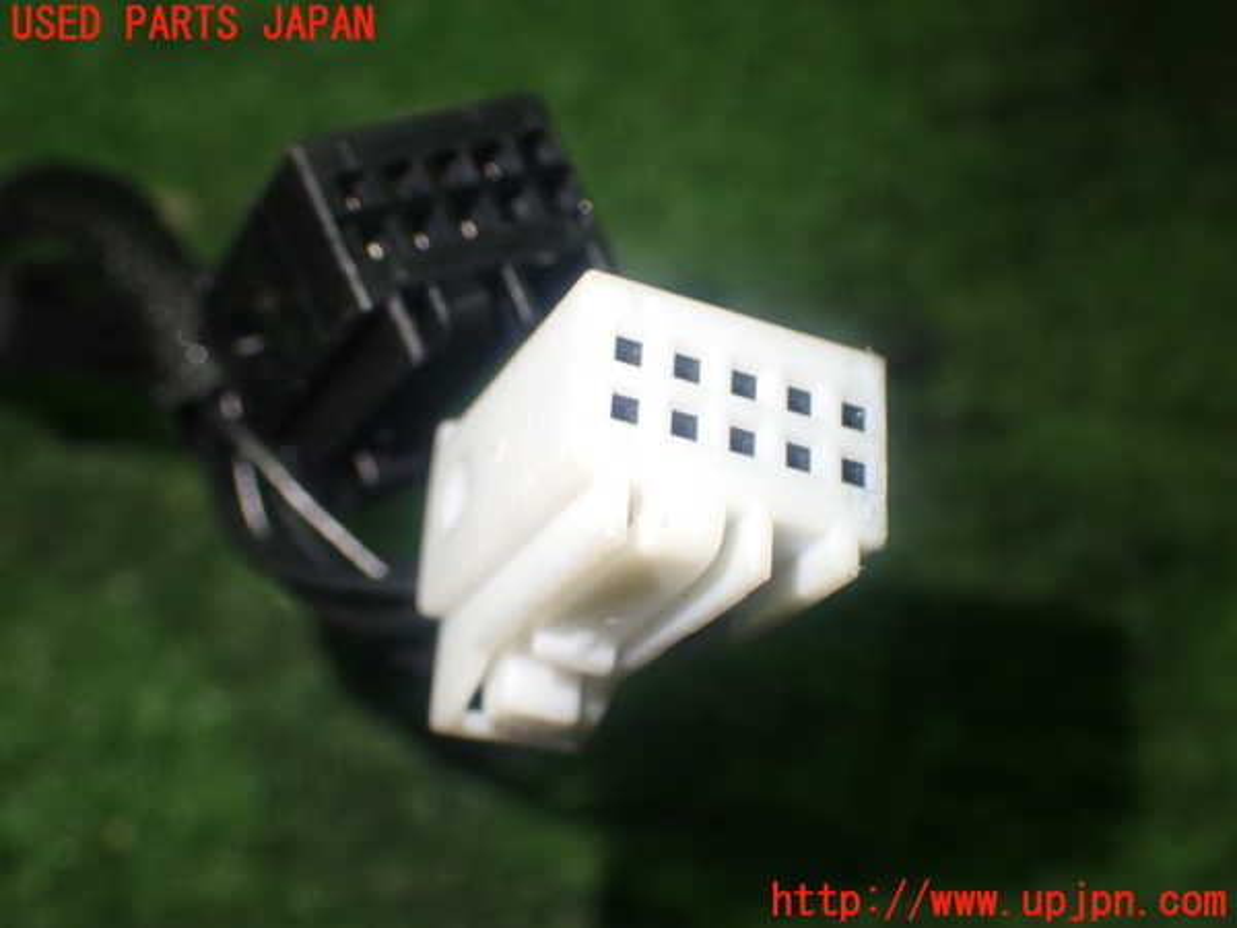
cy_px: 464
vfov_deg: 30.9
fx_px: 1680
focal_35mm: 47
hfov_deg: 40.4
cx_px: 618
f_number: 3.1
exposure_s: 1/50
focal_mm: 8.4
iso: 320
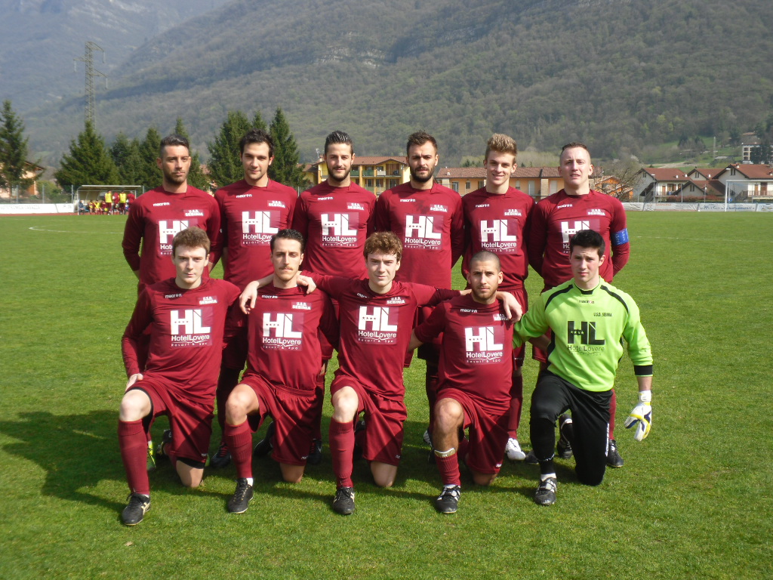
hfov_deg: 40.4
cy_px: 290
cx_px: 386
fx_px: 1050
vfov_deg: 30.9
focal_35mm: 47
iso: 80
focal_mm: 8.46
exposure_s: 1/346
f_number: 4.5
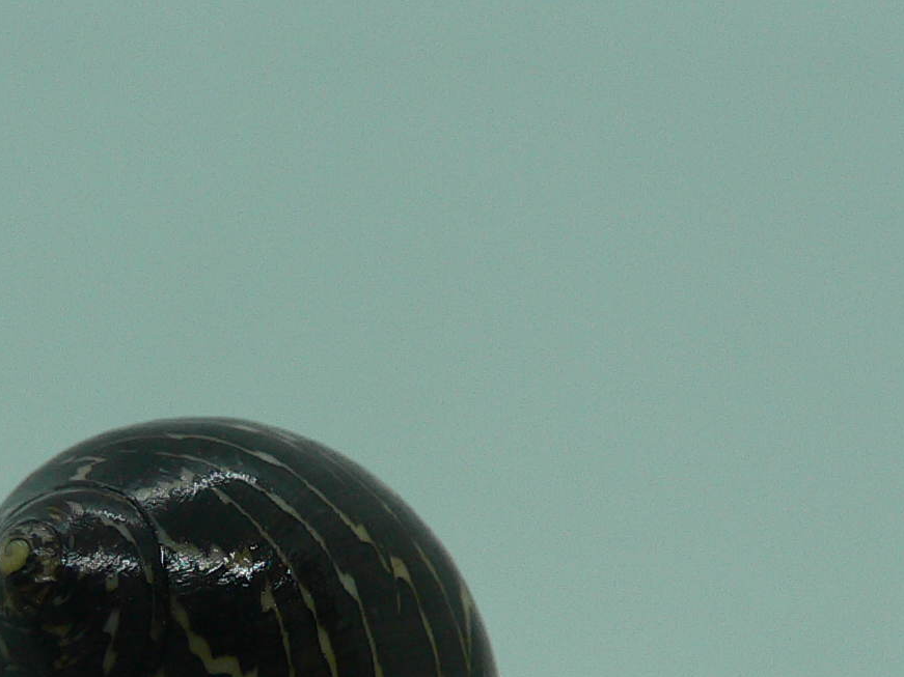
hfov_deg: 23.8
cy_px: 708
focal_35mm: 81
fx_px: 2115
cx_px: 210
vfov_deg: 17.7
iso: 80
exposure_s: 1/80
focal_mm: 4.6
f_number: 2.8
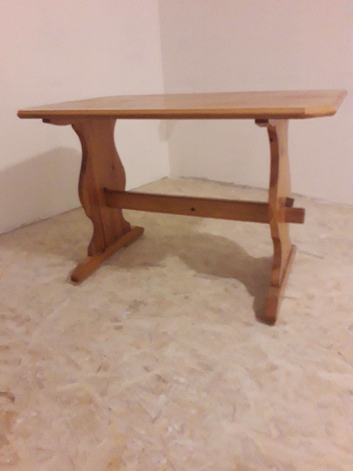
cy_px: 236
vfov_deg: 65.3
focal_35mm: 27
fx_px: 367
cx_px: 176
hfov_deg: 51.4
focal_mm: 3.6
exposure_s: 1/25
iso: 400
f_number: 1.9
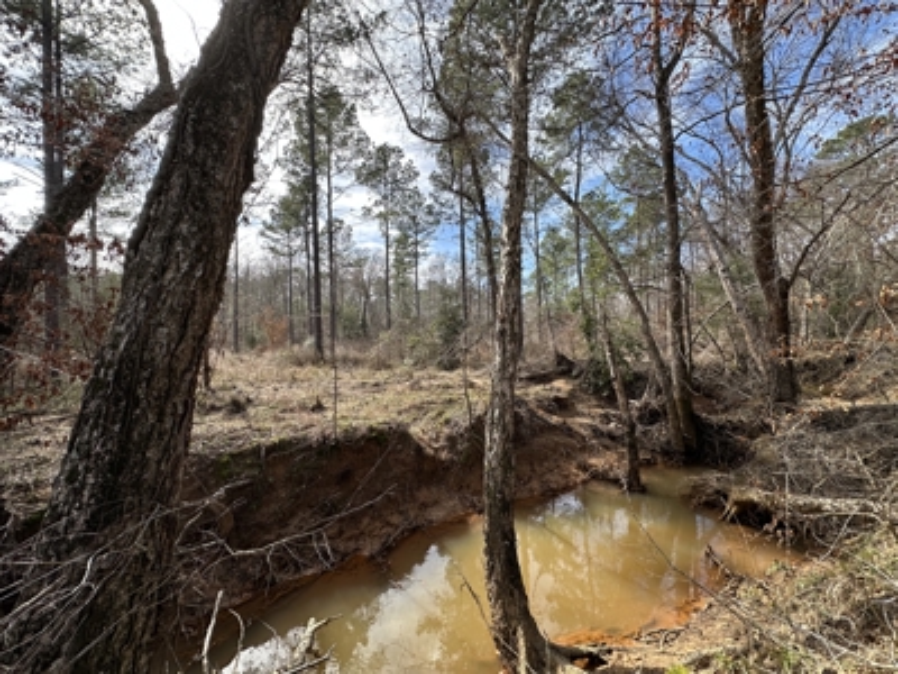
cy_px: 337
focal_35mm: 14
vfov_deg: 85.7
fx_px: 363
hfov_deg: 102.1
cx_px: 449
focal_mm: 2.22
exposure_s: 1/424
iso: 40
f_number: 2.2
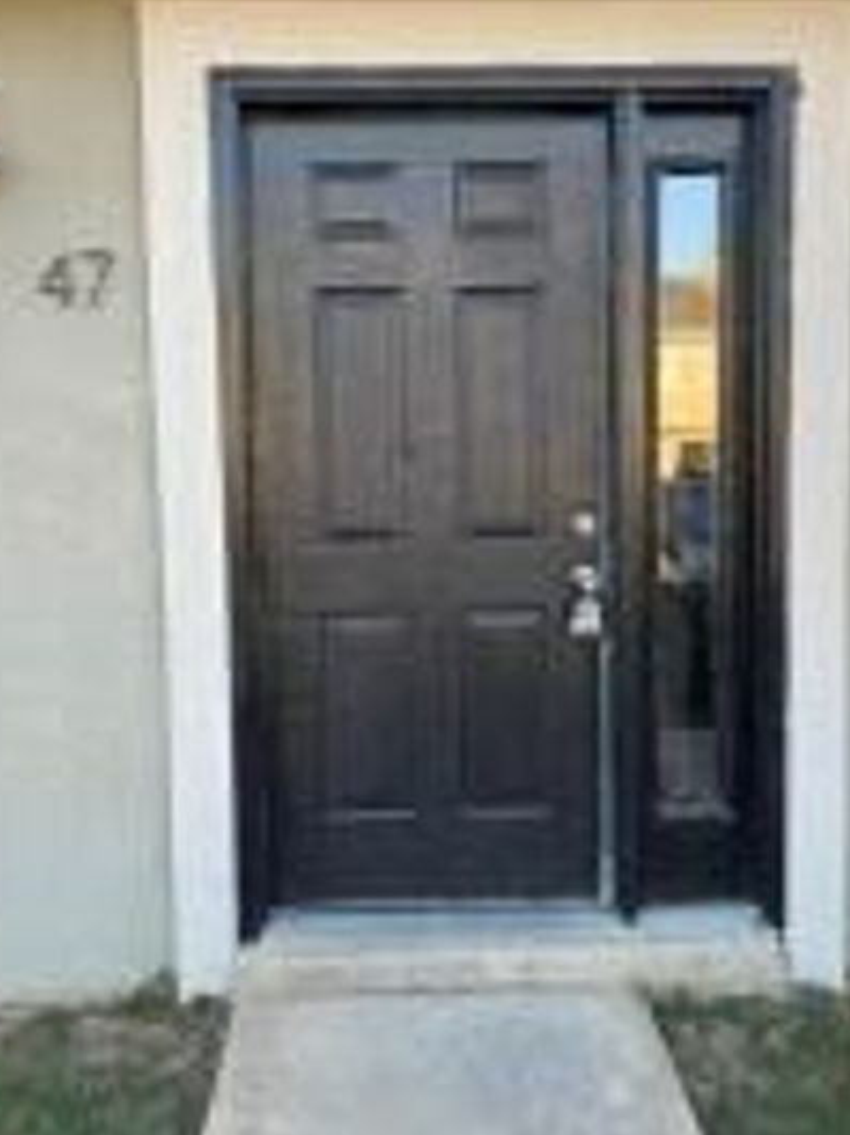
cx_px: 414
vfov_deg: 60.0
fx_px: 983
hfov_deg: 46.8
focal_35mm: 30
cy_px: 552
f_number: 1.78
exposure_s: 1/302
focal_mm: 6.86
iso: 80
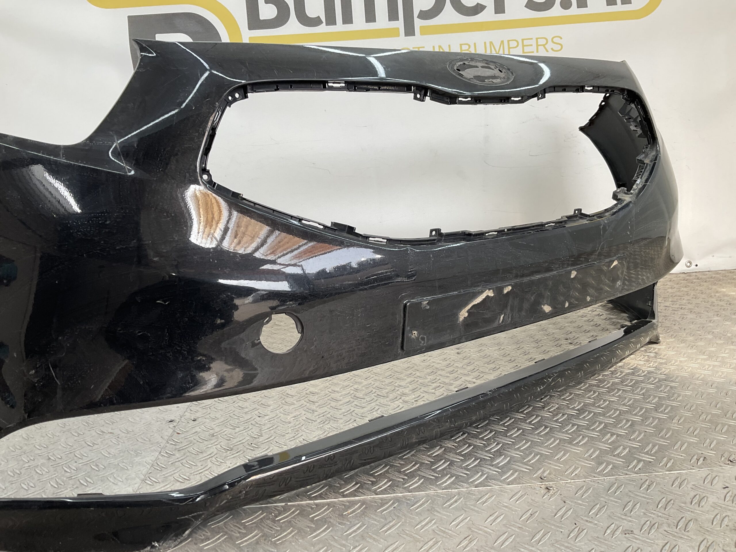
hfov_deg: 61.7
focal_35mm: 29
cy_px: 276
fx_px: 617
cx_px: 368
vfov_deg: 48.2
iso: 16
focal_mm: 3
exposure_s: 1/120
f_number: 1.8
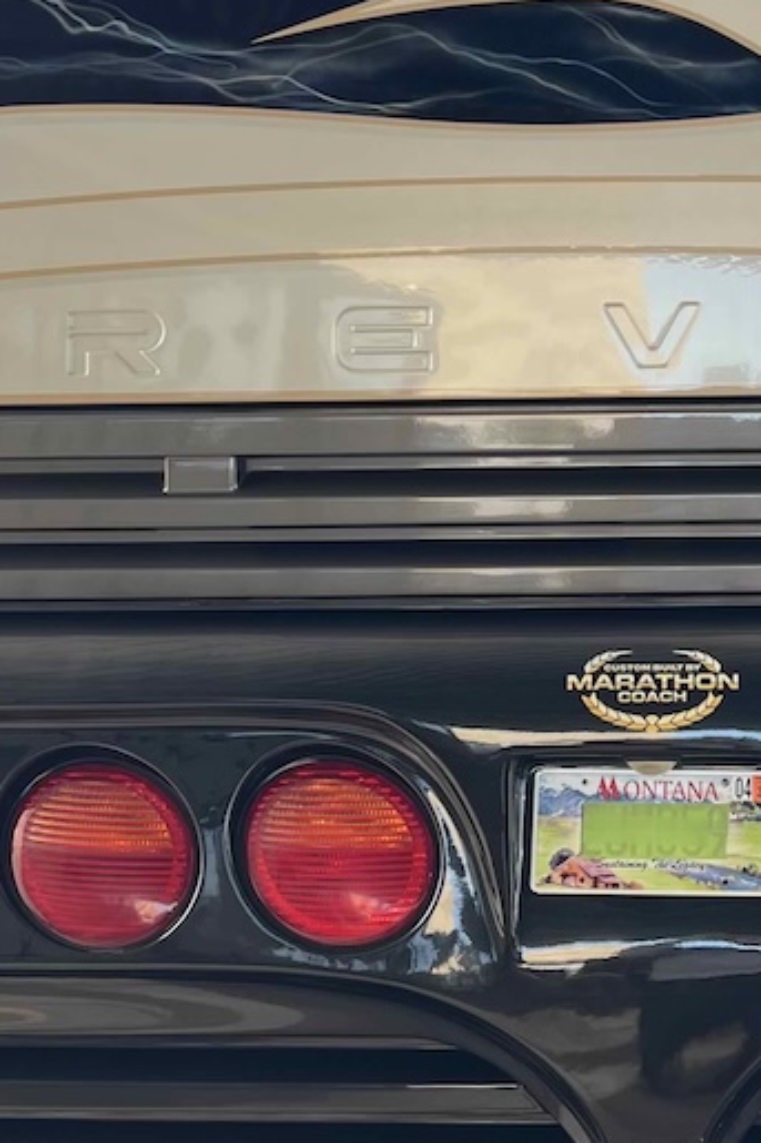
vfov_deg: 28.7
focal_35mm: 70
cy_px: 401
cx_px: 641
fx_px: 2221
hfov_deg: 19.2
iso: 32
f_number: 1.5
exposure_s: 1/121
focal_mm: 5.7
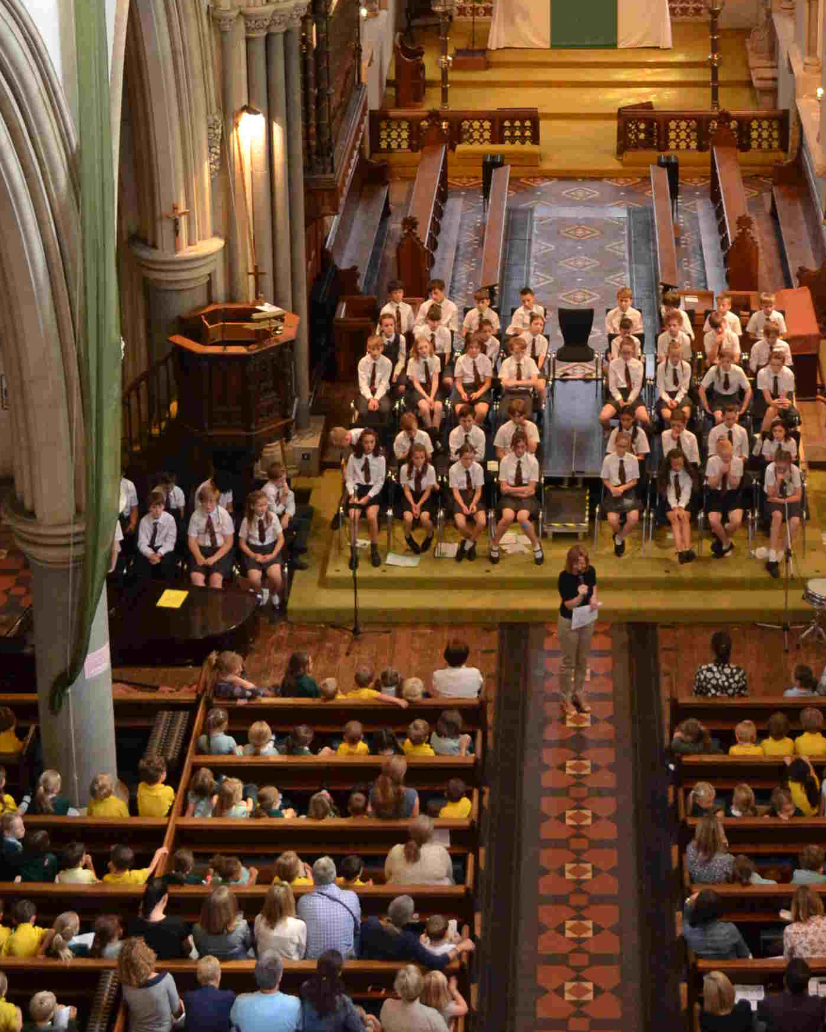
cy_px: -44
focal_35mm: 79
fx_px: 2415
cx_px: 599
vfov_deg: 23.0
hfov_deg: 19.3
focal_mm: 20
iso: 800
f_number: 3.8
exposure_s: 1/30
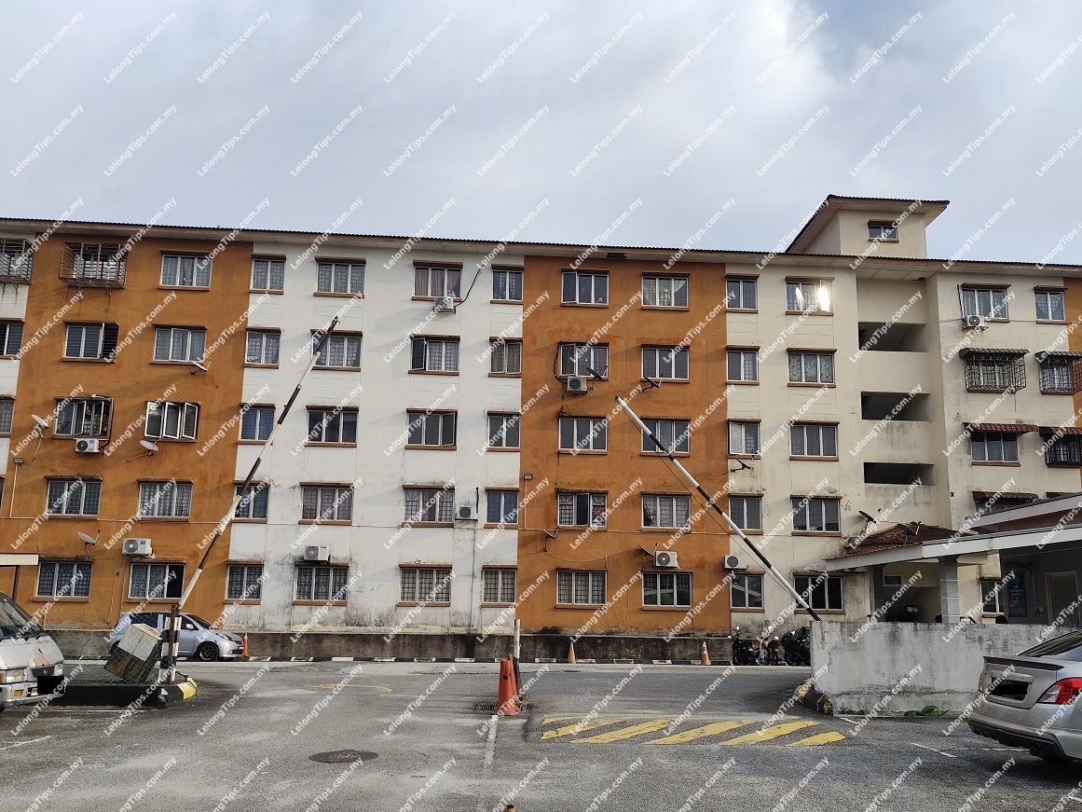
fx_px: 719
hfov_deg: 73.9
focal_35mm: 23
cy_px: 406
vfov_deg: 58.9
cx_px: 541
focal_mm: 6.14
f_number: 1.65
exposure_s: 1/577
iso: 50
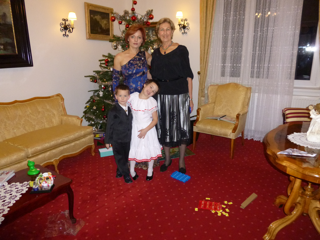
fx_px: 231
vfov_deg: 54.9
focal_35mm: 25
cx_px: 160
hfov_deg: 69.4
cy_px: 120
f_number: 3.1
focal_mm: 4.5
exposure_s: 1/60
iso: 400
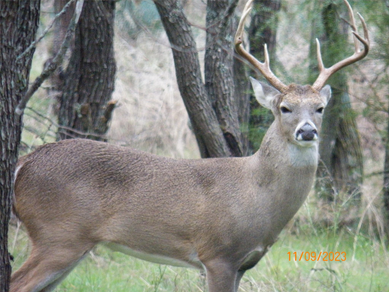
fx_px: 9461
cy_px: 146
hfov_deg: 2.4
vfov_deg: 1.8
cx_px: 195
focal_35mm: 842
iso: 1250
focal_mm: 147
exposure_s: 1/125
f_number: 5.6
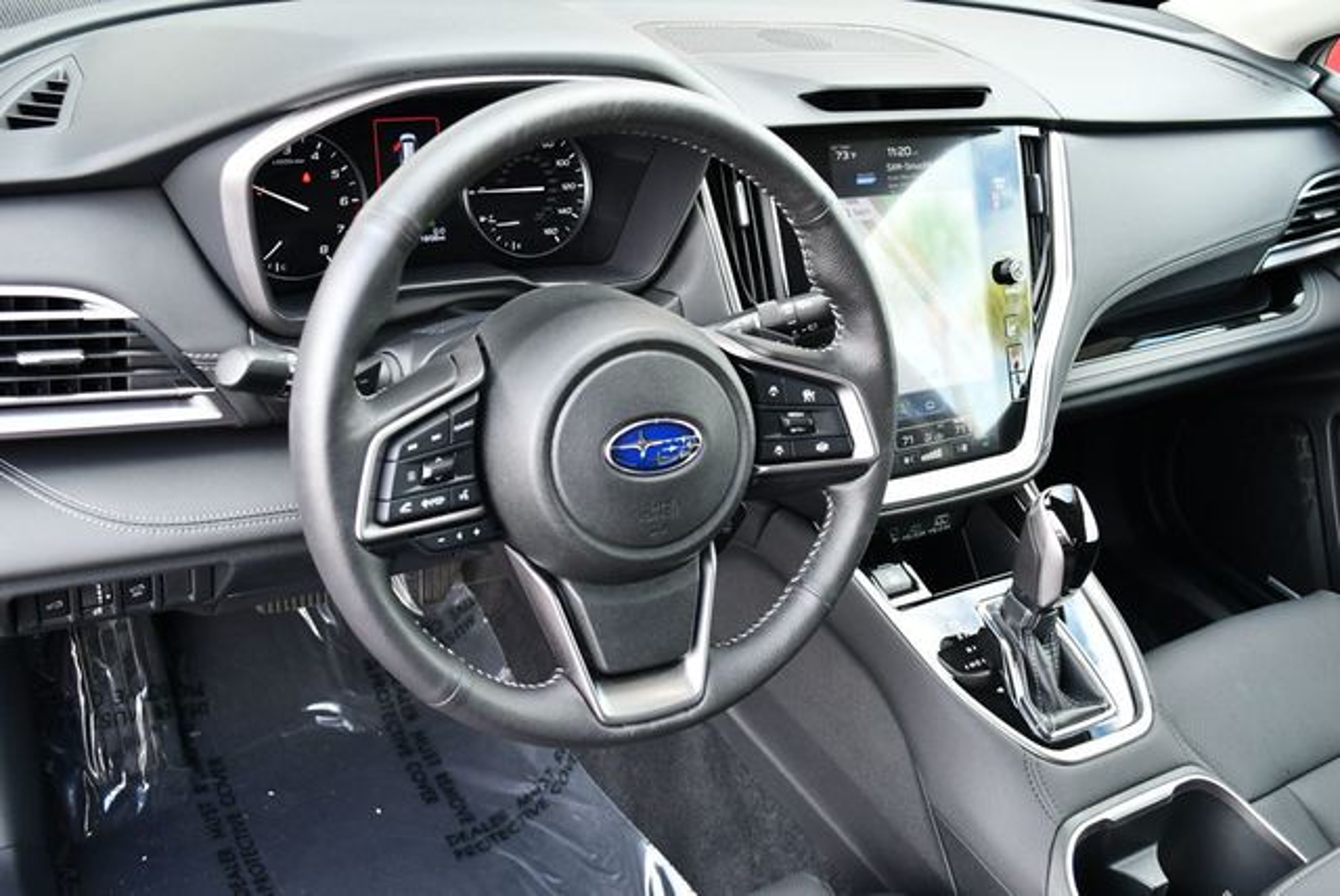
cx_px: 670
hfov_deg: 53.1
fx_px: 1341
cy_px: 448
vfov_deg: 36.9
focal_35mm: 36
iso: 720
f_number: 3.5
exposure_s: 1/250
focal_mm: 18
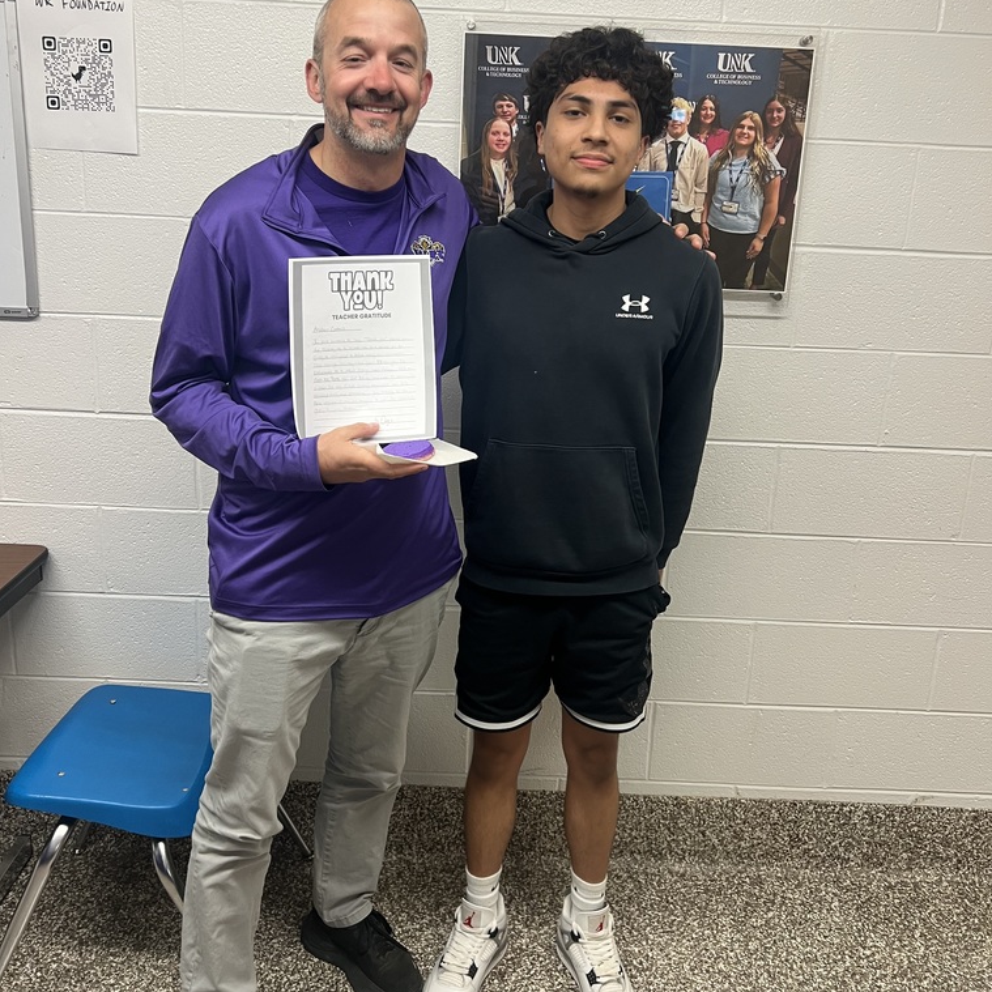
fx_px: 1005
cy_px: 443
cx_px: 491
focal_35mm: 31
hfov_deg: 52.5
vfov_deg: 52.4
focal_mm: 5.7
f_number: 1.5
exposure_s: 1/60
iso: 125
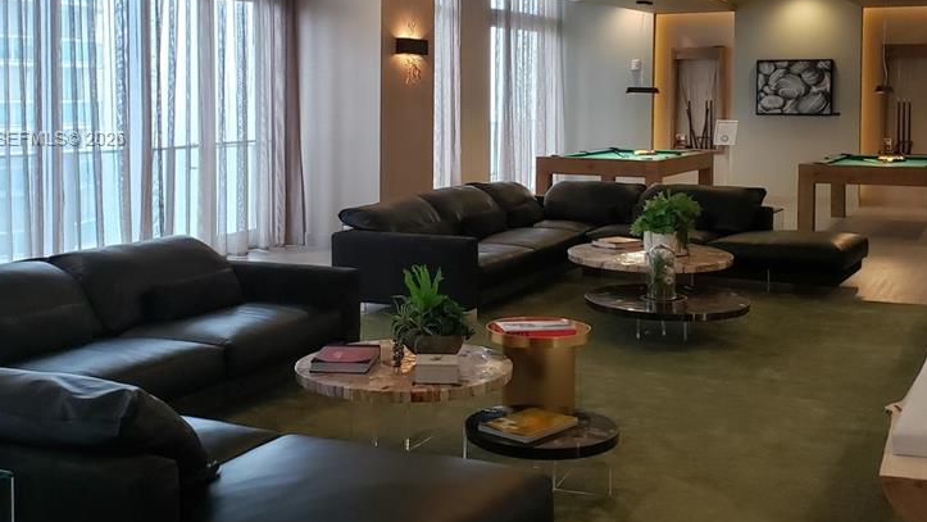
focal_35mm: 47
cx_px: 464
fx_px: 1155
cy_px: 140
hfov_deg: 43.7
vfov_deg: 25.2
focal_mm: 4.3
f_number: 2.4
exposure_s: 1/60
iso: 320
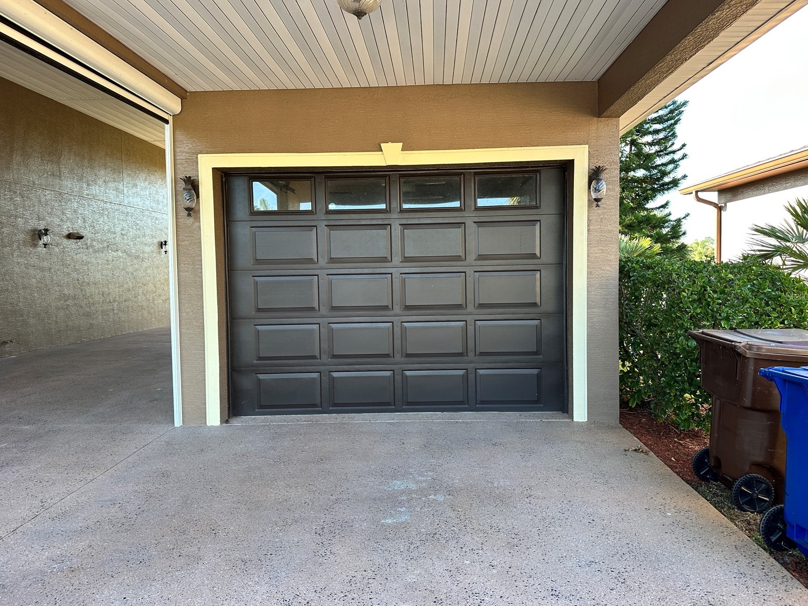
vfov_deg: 54.9
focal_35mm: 25
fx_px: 584
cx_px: 414
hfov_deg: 69.4
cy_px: 296
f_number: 1.78
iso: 64
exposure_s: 1/142
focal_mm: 6.86
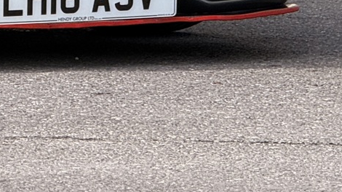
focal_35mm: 501
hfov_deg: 4.3
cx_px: -287
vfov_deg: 2.4
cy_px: -204
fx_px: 4542
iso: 64
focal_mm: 15.66
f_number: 2.8
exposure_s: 1/301
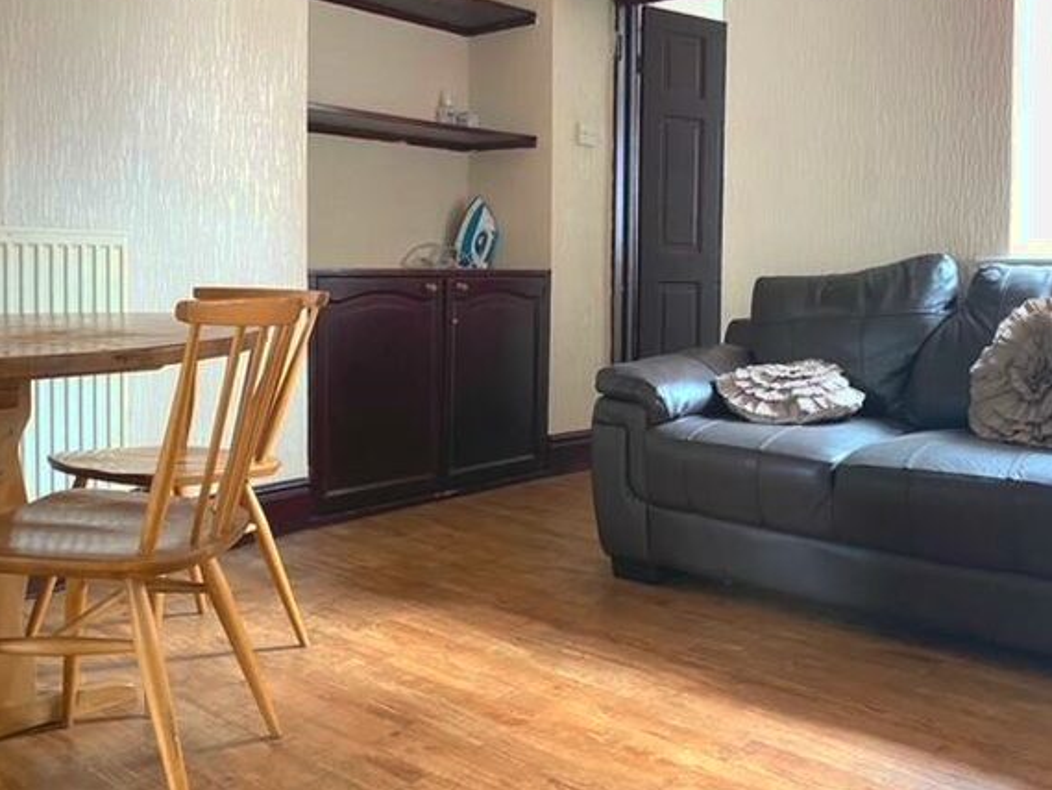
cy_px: 310
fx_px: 973
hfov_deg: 56.3
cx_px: 640
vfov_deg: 43.9
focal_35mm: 32
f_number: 1.8
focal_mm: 4.25
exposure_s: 1/57
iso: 500
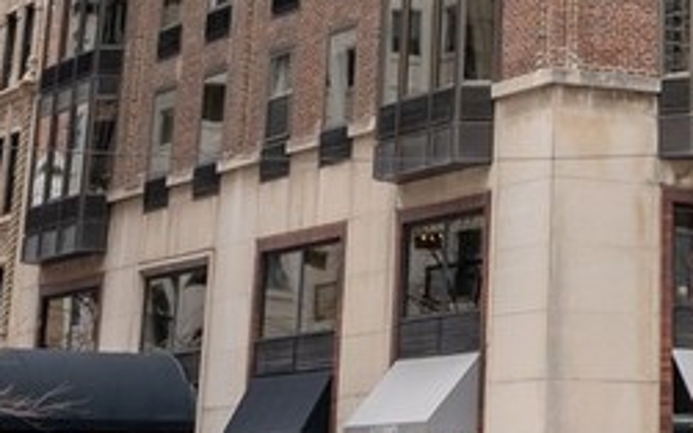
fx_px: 2556
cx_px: 701
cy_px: -734
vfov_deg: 8.5
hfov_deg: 15.2
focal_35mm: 135
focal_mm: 20.5
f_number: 9
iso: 100
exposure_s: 1/13
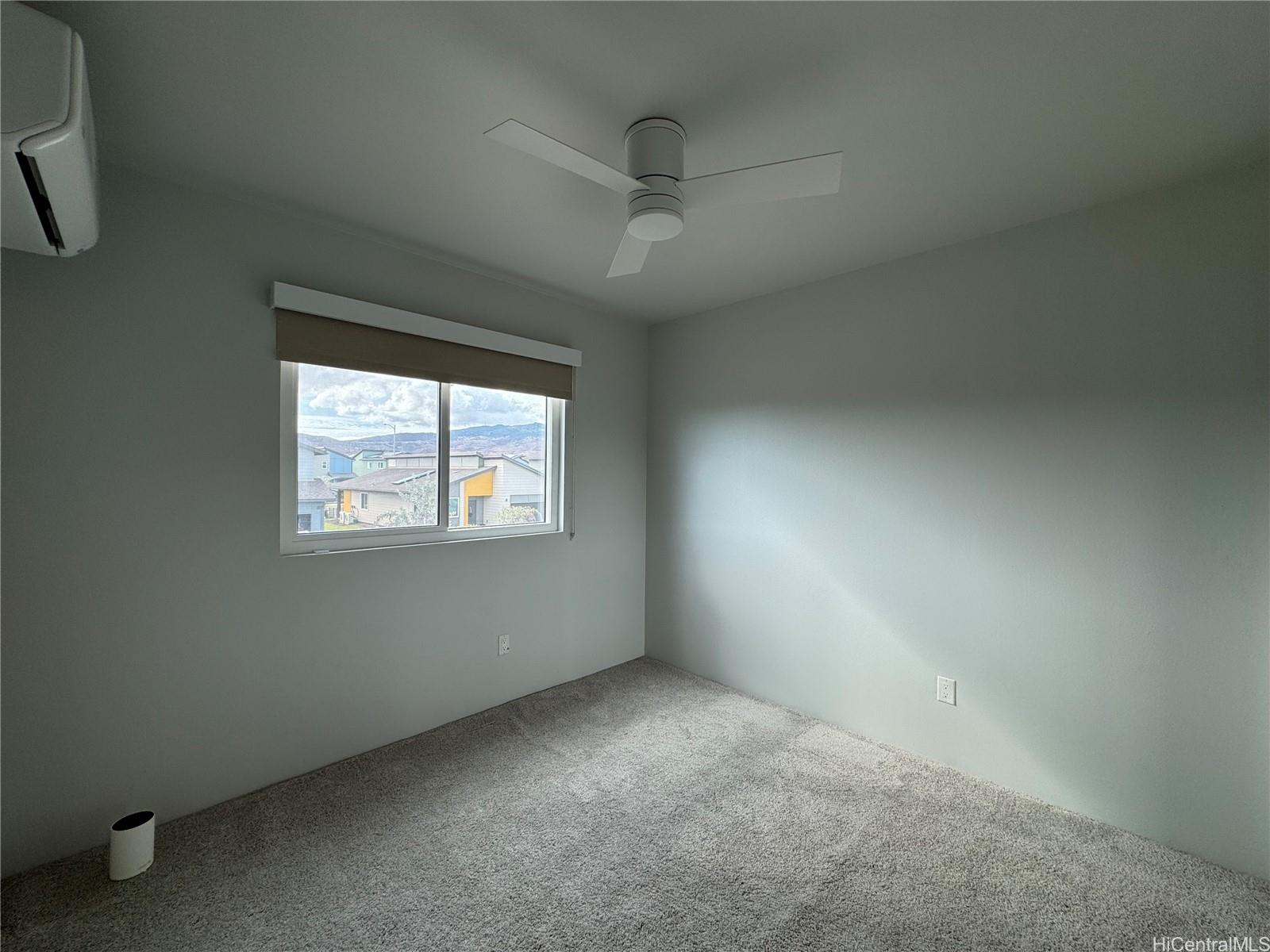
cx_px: 635
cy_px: 476
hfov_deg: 102.1
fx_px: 514
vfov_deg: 85.7
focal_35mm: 14
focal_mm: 2.22
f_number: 2.2
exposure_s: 1/131
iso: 40
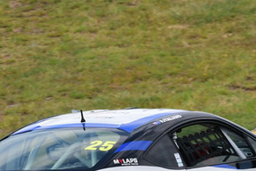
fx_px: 11562
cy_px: 131
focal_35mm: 1626
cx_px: 153
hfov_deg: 1.3
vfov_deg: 0.8
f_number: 13
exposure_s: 1/640
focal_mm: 390
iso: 640
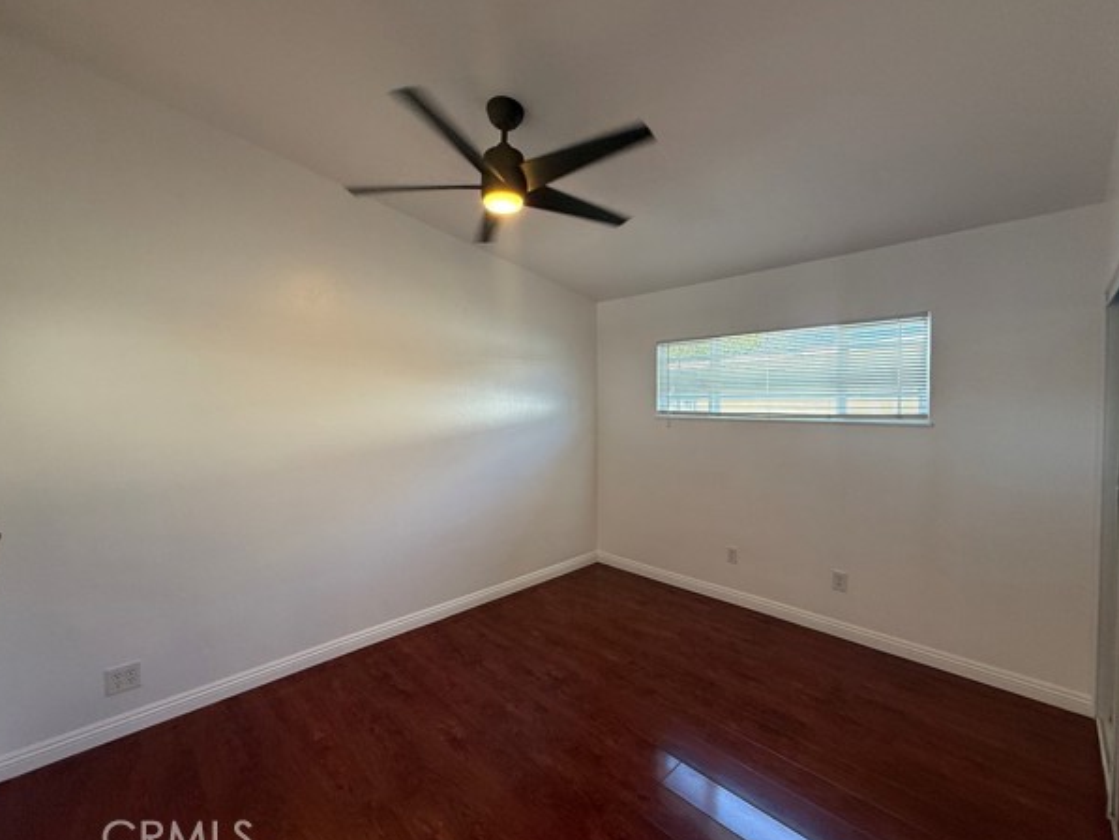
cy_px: 414
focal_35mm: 15
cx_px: 545
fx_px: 485
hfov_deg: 98.1
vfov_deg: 81.8
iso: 200
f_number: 2.2
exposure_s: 1/120
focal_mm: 2.22
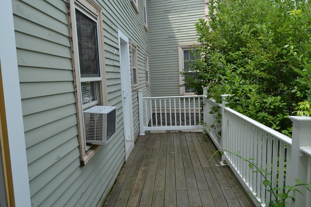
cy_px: 104
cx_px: 156
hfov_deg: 67.4
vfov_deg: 47.9
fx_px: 233
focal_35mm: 27
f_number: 7.1
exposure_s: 1/200
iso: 100
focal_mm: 18
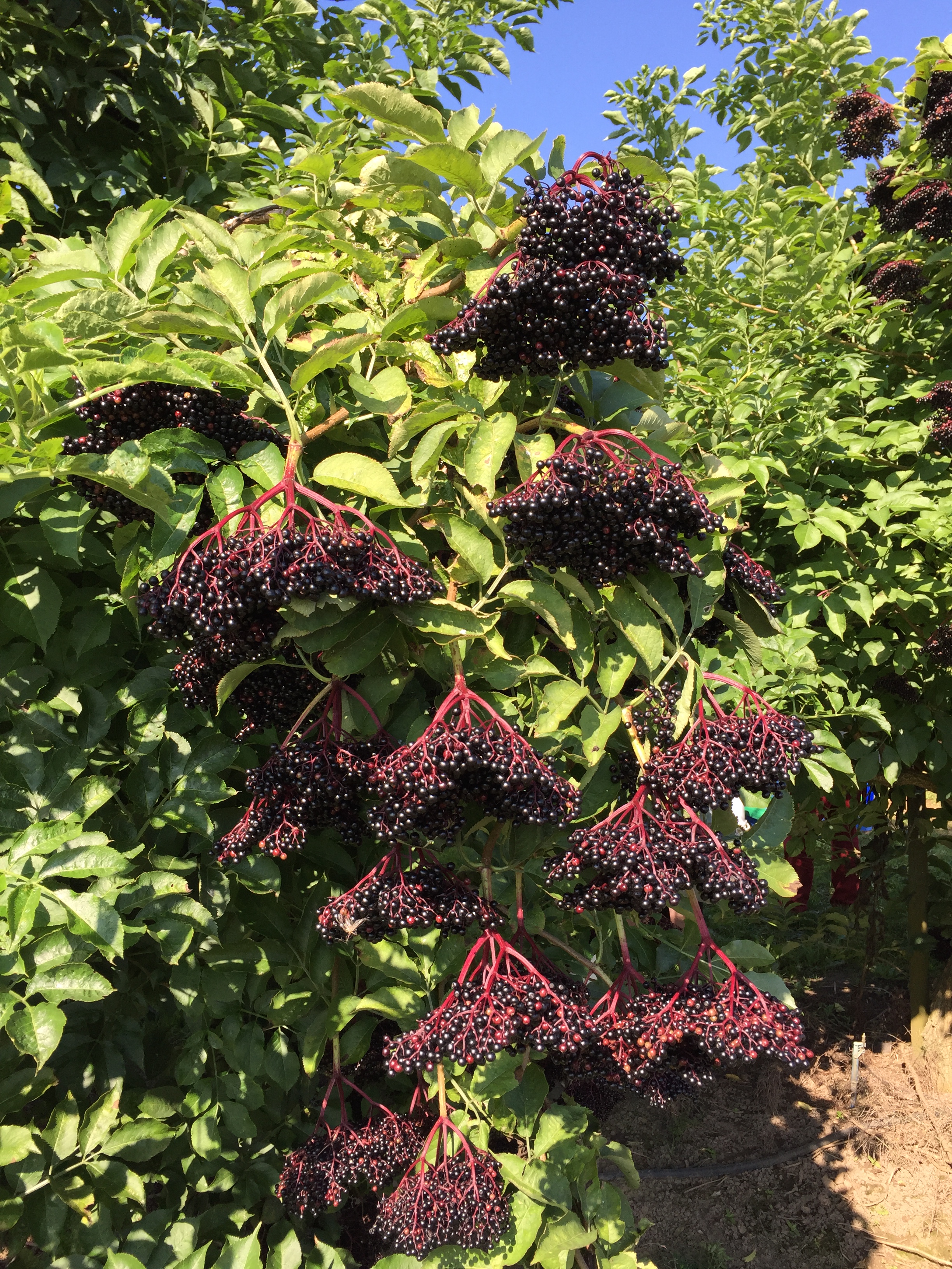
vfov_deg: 61.7
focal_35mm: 29
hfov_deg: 48.2
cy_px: 634
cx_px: 476
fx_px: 1063
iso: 32
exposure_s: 1/694
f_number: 2.2
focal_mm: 4.15
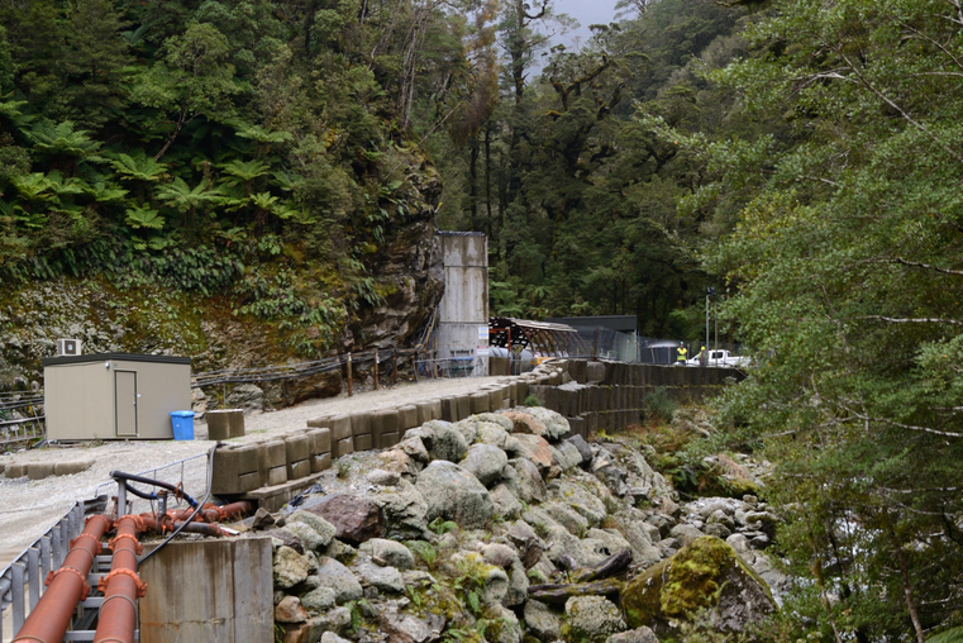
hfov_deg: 35.6
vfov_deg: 23.9
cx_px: 471
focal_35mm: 56
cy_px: 494
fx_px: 1498
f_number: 3.5
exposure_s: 1/160
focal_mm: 34
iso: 250
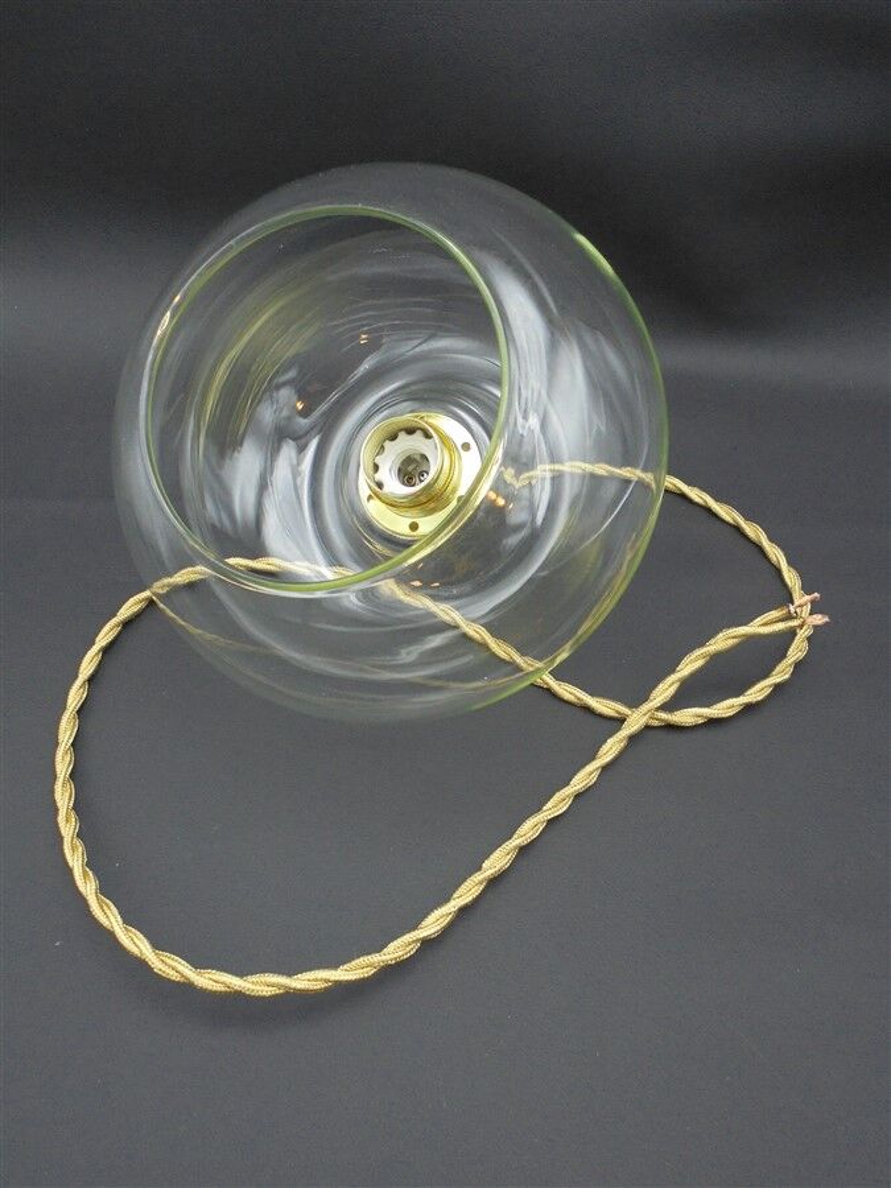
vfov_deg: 61.7
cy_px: 594
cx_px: 446
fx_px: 995
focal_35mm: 29
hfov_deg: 48.2
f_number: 3.7
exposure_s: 1/30
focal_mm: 5.3
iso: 250
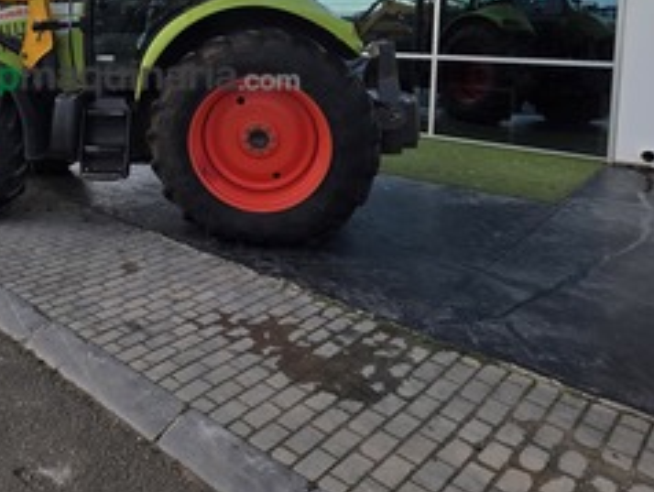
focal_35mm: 30
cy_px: 74
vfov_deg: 43.8
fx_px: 567
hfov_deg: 54.1
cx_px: 95
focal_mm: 2.2
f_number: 1.9
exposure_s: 1/919
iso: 40
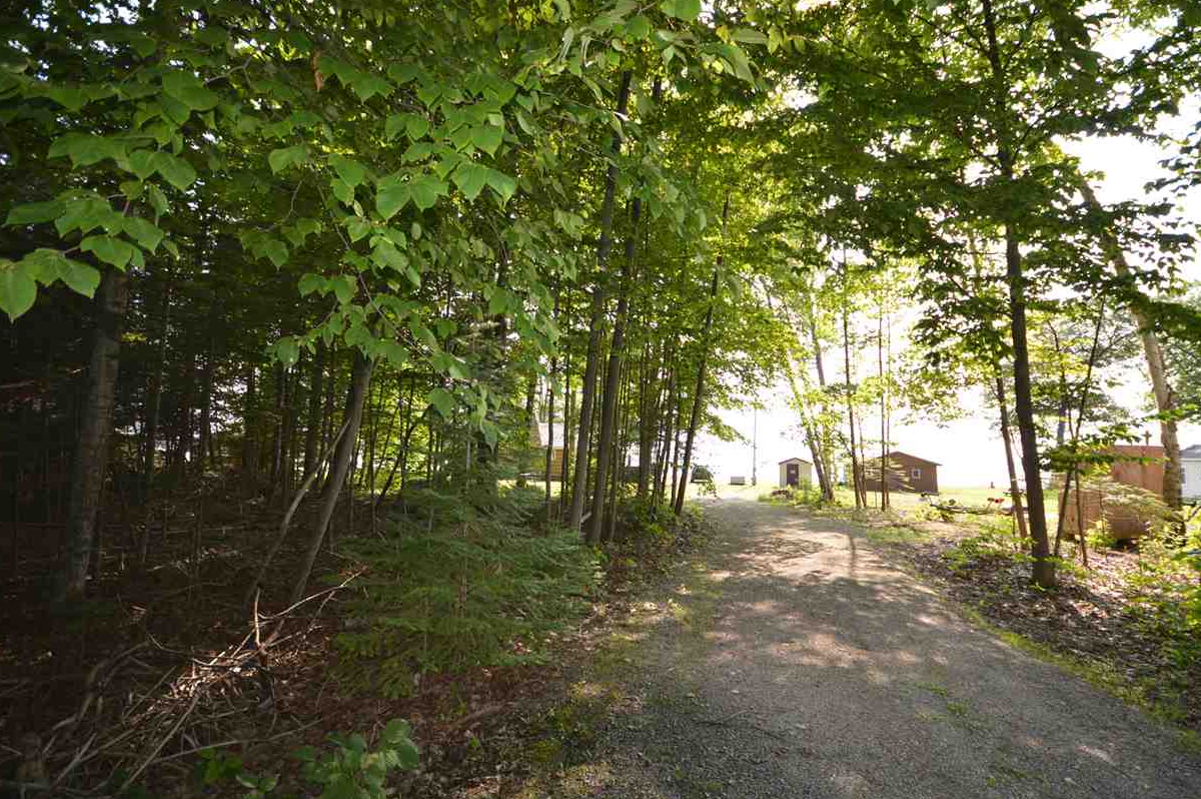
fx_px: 533
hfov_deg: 96.7
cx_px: 627
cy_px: 419
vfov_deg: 73.6
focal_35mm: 16
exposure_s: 1/125
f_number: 4
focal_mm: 10
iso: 110
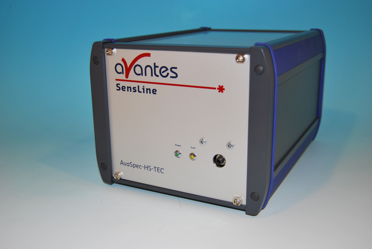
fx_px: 435
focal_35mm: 42
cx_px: 186
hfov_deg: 46.3
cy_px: 124
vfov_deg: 32.0
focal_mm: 28
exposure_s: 1/60
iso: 200
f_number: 4.2
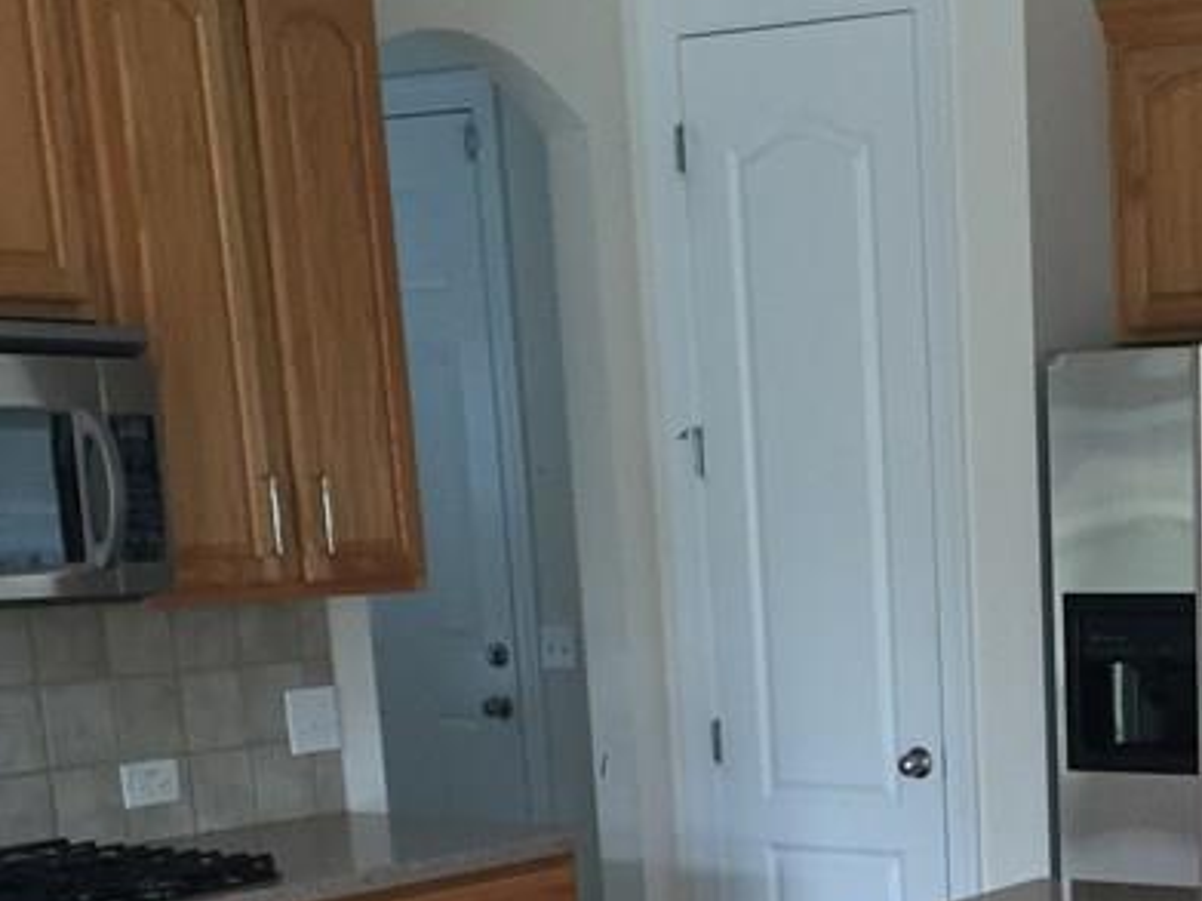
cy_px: 1129
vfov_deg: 18.2
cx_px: 1128
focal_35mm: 76
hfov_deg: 24.8
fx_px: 2638
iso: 100
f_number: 2.2
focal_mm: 4.15
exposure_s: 1/30
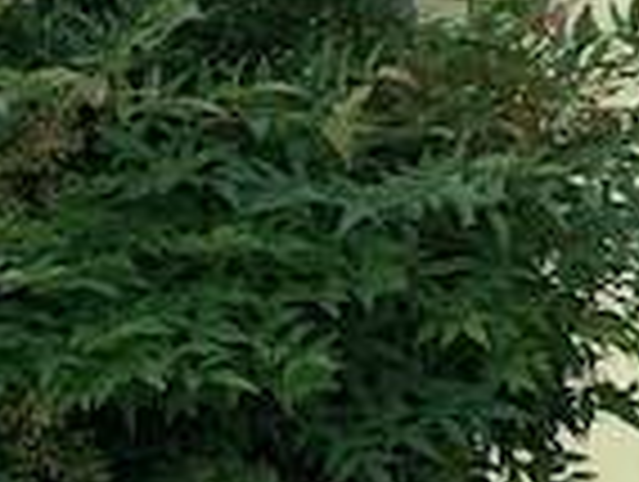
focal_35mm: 117
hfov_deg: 14.1
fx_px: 2163
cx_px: 1282
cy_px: 374
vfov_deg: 12.7
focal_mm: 4.25
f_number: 1.8
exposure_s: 1/678
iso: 25
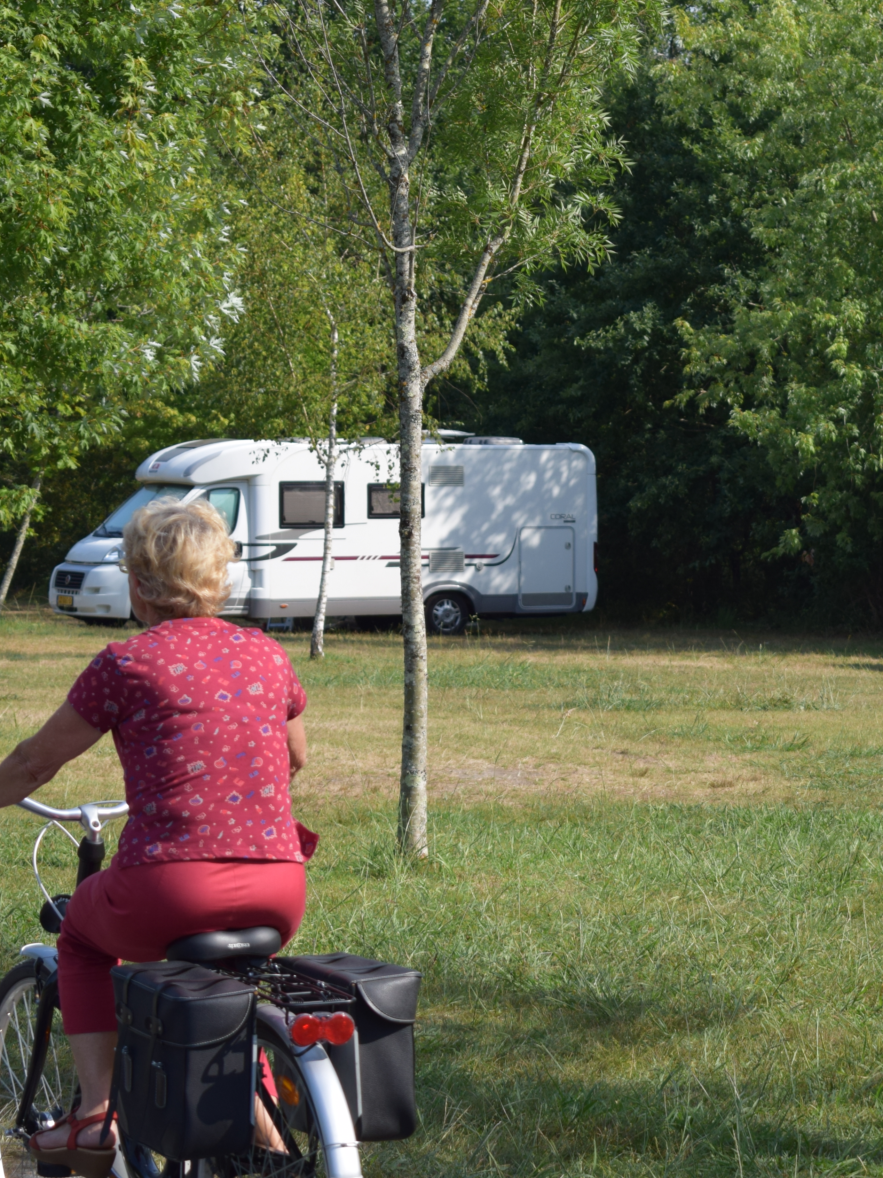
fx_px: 4524
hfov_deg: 11.1
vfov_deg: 14.8
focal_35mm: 133
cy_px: 633
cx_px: 862
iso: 200
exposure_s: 1/640
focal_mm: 52
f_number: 5.6
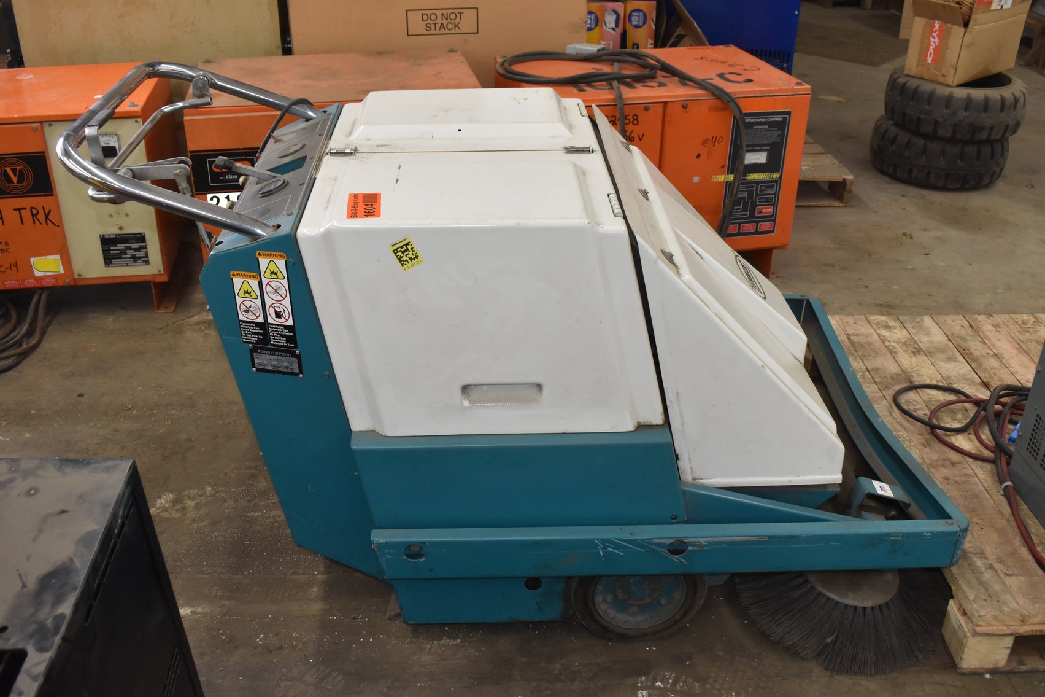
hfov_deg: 53.1
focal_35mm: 36
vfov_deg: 36.9
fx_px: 1045
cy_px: 348
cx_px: 522
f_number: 6.3
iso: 1000
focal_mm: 24
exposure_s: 1/60
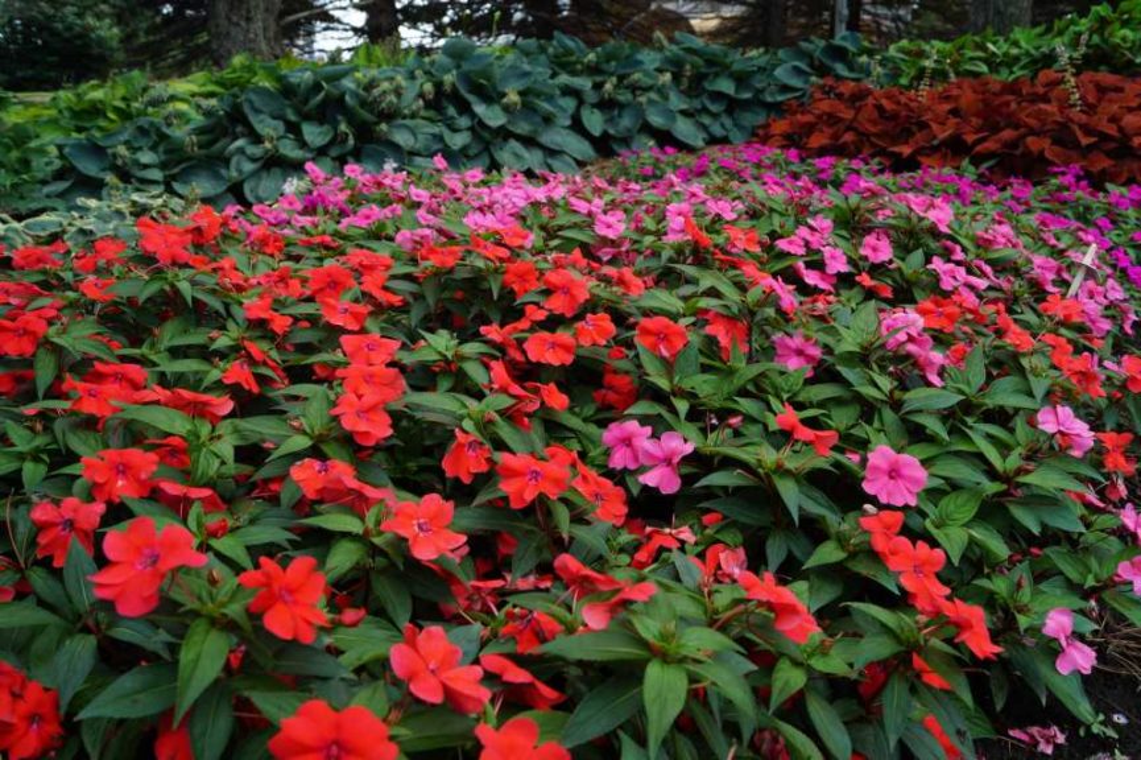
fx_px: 950
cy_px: 380
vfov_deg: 43.6
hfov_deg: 61.9
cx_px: 570
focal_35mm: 30
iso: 100
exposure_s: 1/100
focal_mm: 20
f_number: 6.3
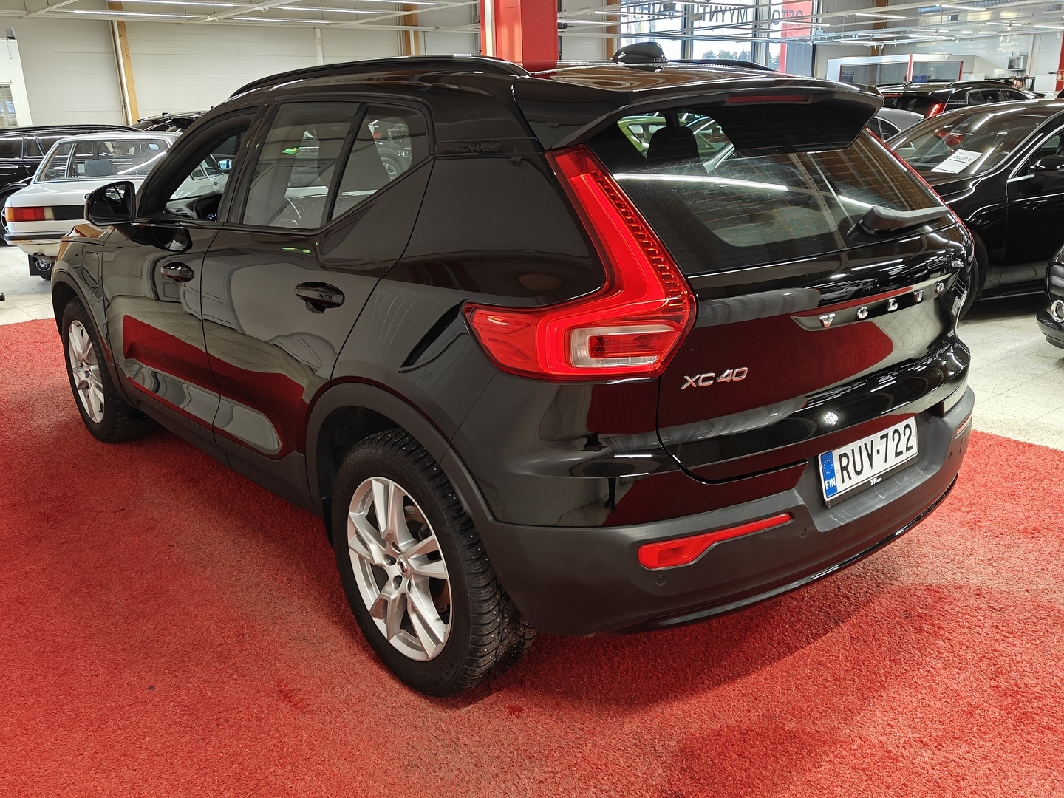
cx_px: 532
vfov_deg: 46.8
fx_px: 922
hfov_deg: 60.0
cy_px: 399
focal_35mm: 30
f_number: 1.8
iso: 100
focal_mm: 5.59
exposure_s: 1/50
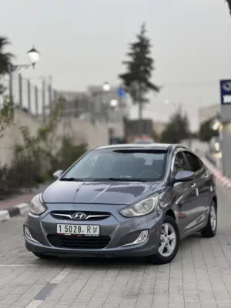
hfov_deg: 19.1
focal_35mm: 77
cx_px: 116
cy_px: 154
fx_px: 685
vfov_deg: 25.3
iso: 250
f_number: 2.8
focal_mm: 9
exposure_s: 1/121
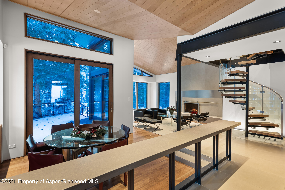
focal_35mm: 17
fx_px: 135
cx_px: 142
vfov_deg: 70.5
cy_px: 95
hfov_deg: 93.3
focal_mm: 17
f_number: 7.1
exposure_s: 2.5
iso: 250
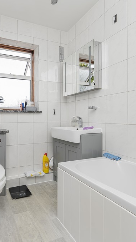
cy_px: 121
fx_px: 122
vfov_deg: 89.6
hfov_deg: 53.6
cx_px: 24
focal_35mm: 19
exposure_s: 1/160
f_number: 9
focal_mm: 12
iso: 320
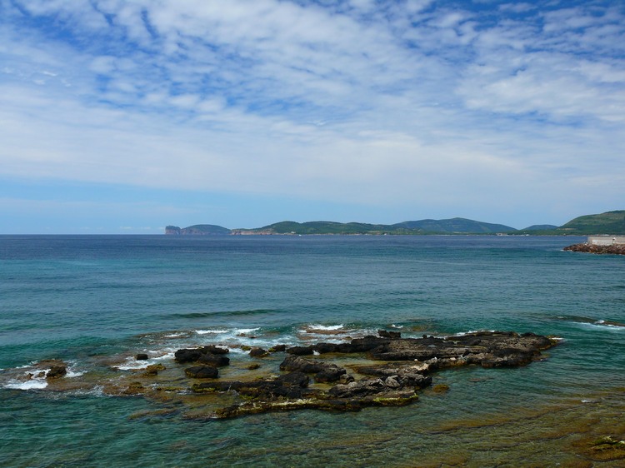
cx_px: 312
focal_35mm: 35
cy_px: 234
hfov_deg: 52.6
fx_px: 632
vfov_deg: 40.7
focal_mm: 7.4
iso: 100
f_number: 5.6
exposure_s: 1/250
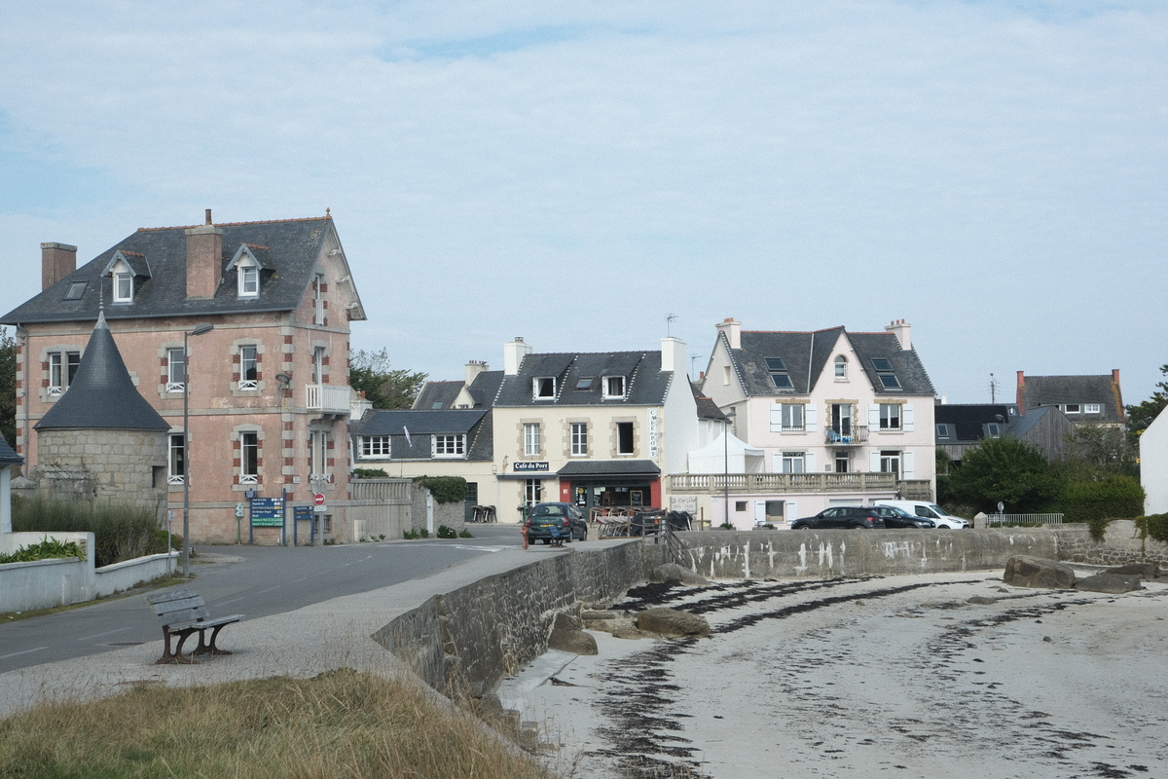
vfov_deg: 20.0
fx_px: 2206
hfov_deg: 29.7
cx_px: 584
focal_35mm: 68
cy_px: 390
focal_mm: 45
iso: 160
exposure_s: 1/170
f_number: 10
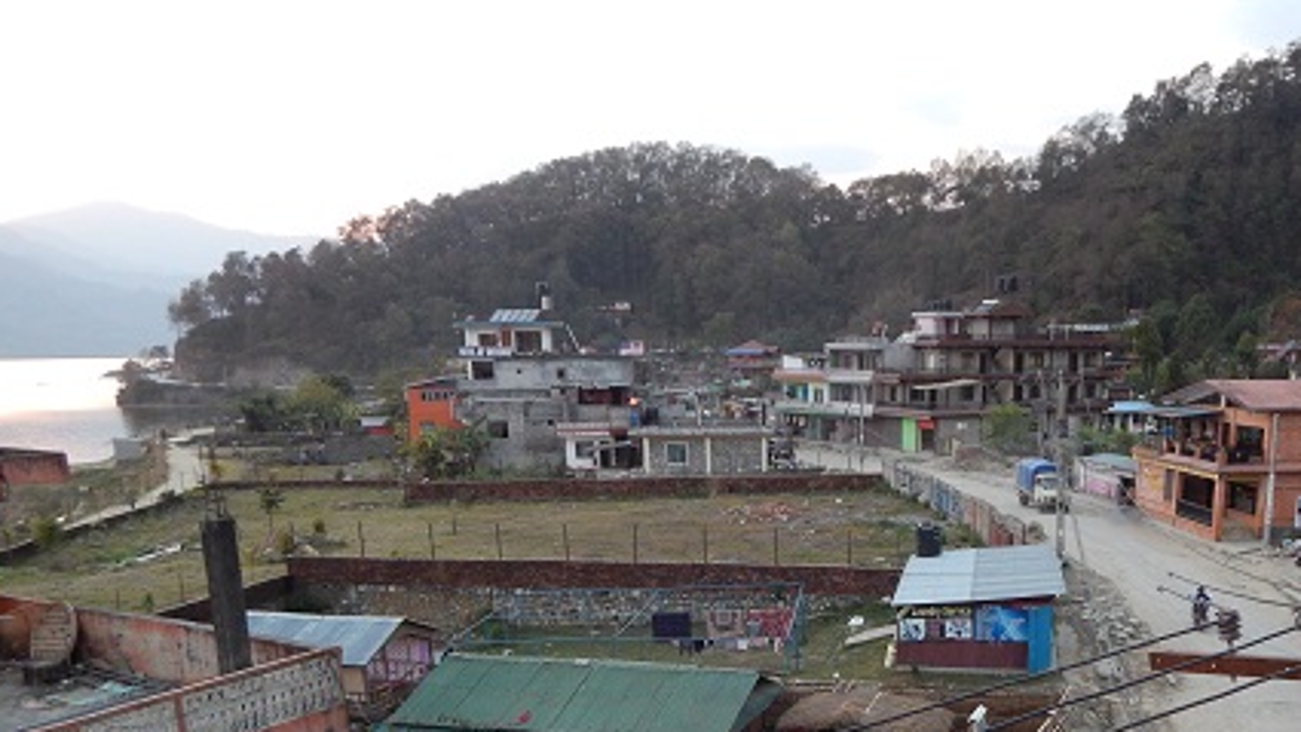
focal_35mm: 33
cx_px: 820
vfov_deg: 34.4
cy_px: 600
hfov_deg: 58.7
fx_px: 1138
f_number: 3
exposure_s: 1/30
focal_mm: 4
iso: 180
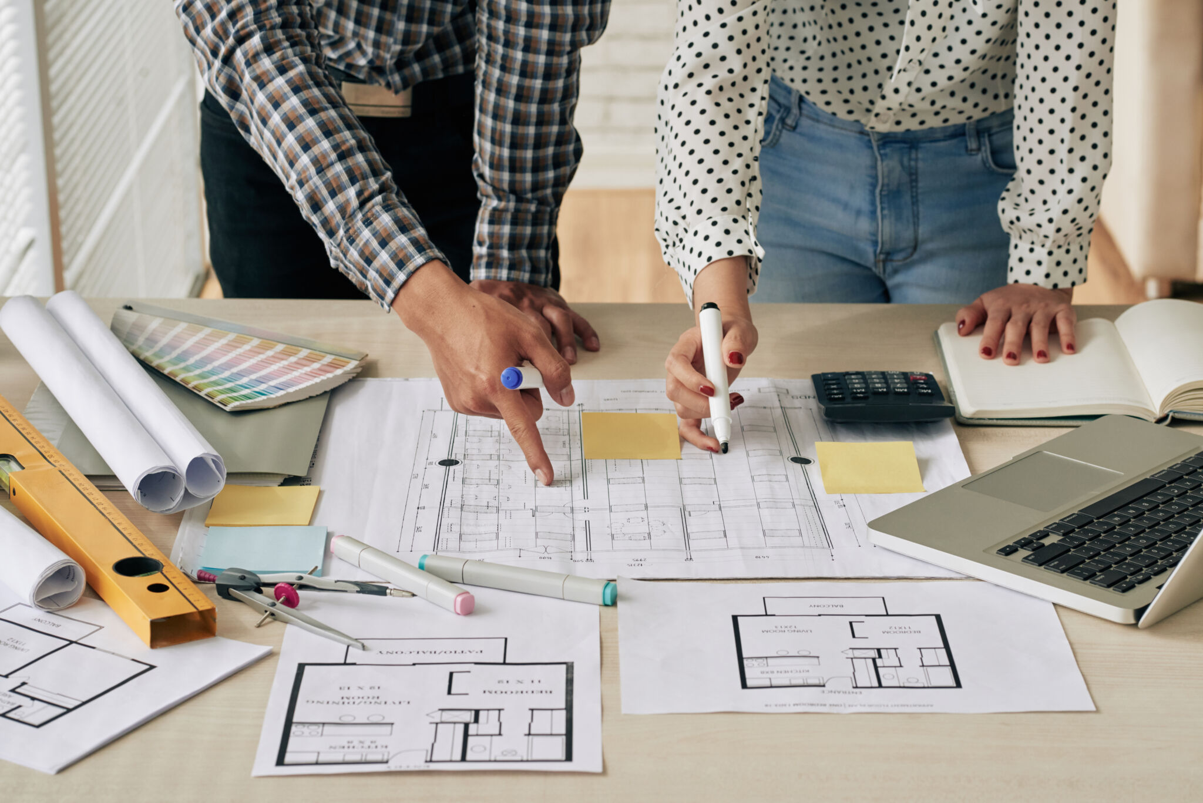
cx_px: 602
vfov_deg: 16.1
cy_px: 402
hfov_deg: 23.9
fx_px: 2841
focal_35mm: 85
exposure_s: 1/350
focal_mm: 85
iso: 800
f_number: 8
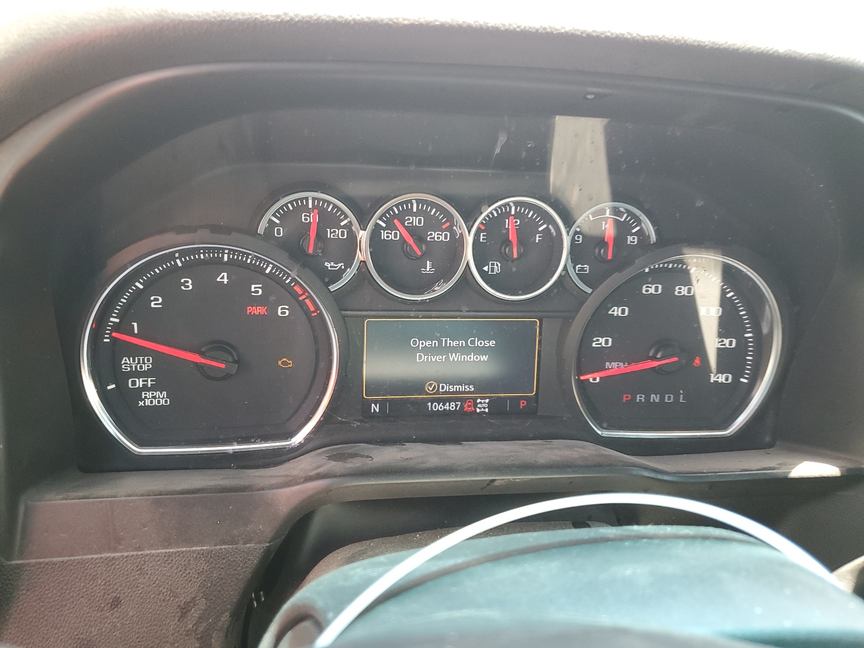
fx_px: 649
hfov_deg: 67.3
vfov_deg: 53.1
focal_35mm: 26
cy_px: 324
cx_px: 432
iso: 84
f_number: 1.5
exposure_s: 1/120
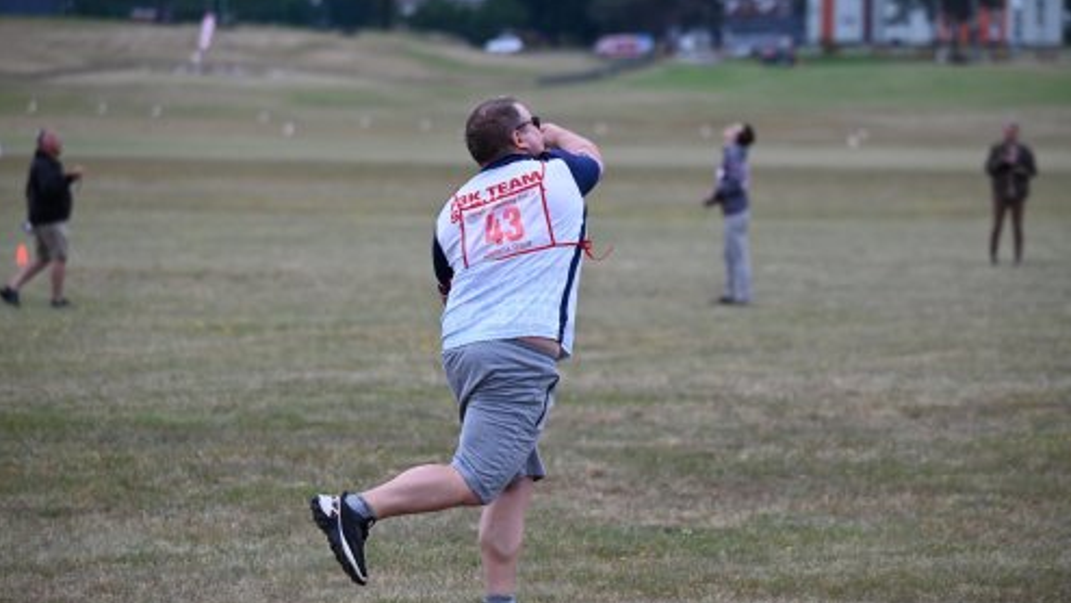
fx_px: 7186
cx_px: 534
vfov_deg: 4.8
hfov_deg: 8.5
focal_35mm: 253
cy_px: 315
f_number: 5.6
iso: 320
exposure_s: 1/800
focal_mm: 240
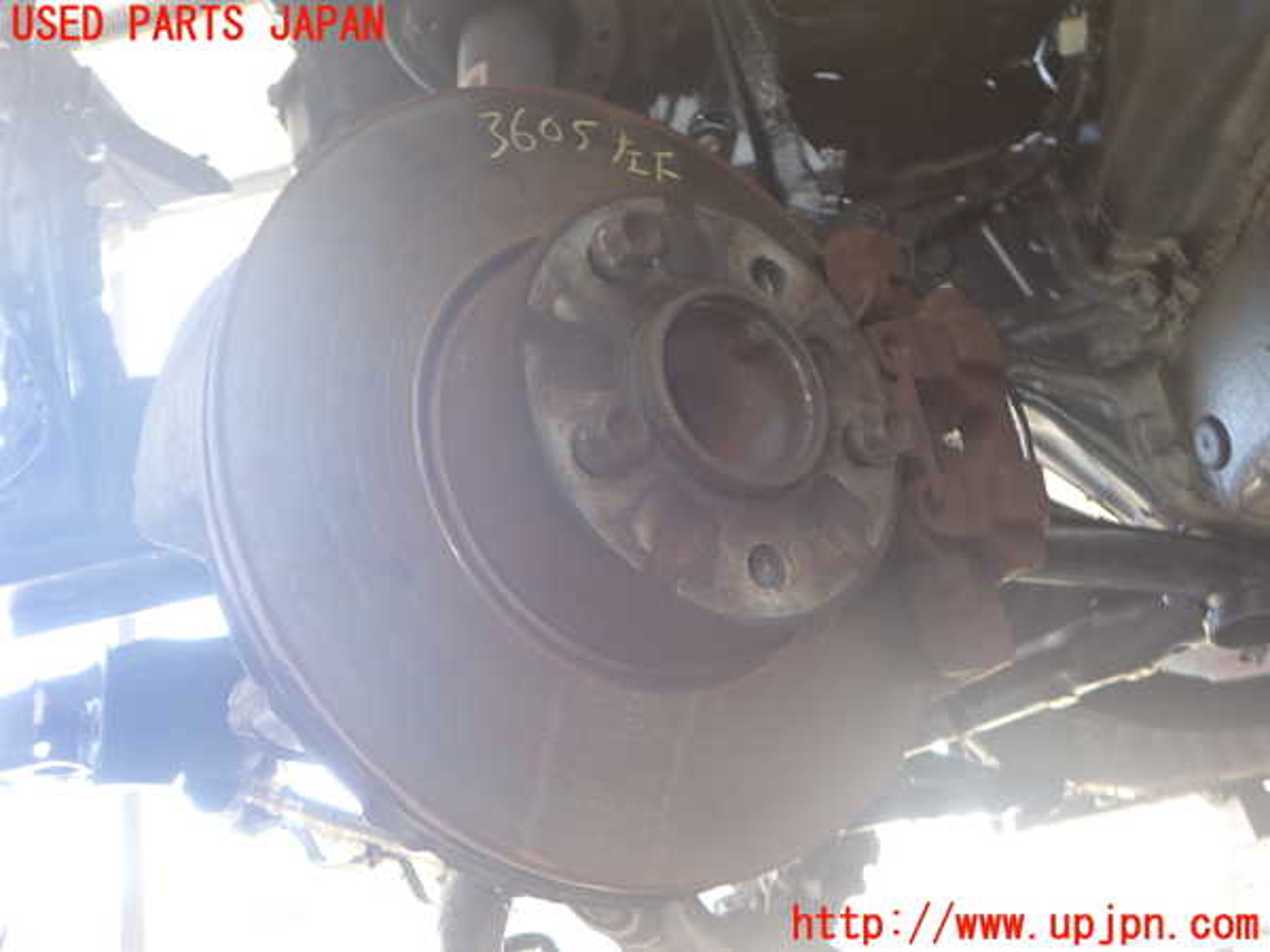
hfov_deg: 60.0
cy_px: 476
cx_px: 635
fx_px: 1101
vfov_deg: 46.8
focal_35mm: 30
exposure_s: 1/30
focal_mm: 5.4
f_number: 2.3
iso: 200
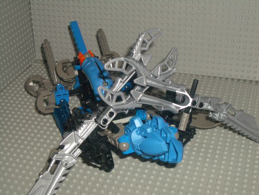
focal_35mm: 62
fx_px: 464
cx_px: 130
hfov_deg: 31.2
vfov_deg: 23.7
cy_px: 98
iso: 100
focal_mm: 10.2
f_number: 3.5
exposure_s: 1/60
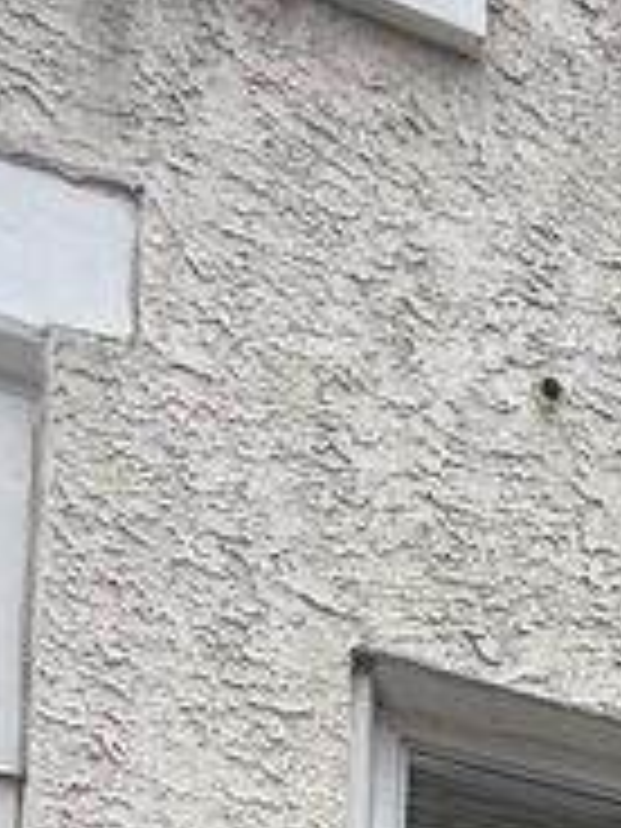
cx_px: 765
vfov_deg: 18.1
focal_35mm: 82
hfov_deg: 17.1
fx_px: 1961
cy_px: 1557
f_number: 2.2
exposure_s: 1/734
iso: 50
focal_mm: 2.22
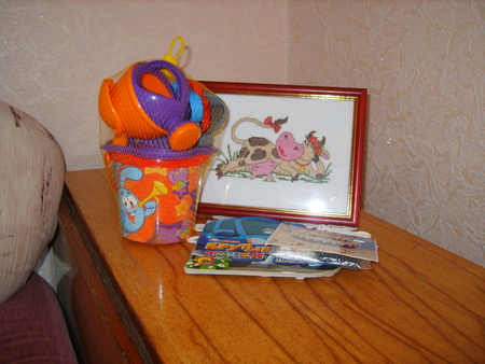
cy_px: 182
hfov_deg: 52.6
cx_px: 242
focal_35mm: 35
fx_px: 491
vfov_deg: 40.7
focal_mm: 7.4
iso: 100
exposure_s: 1/30
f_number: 2.8
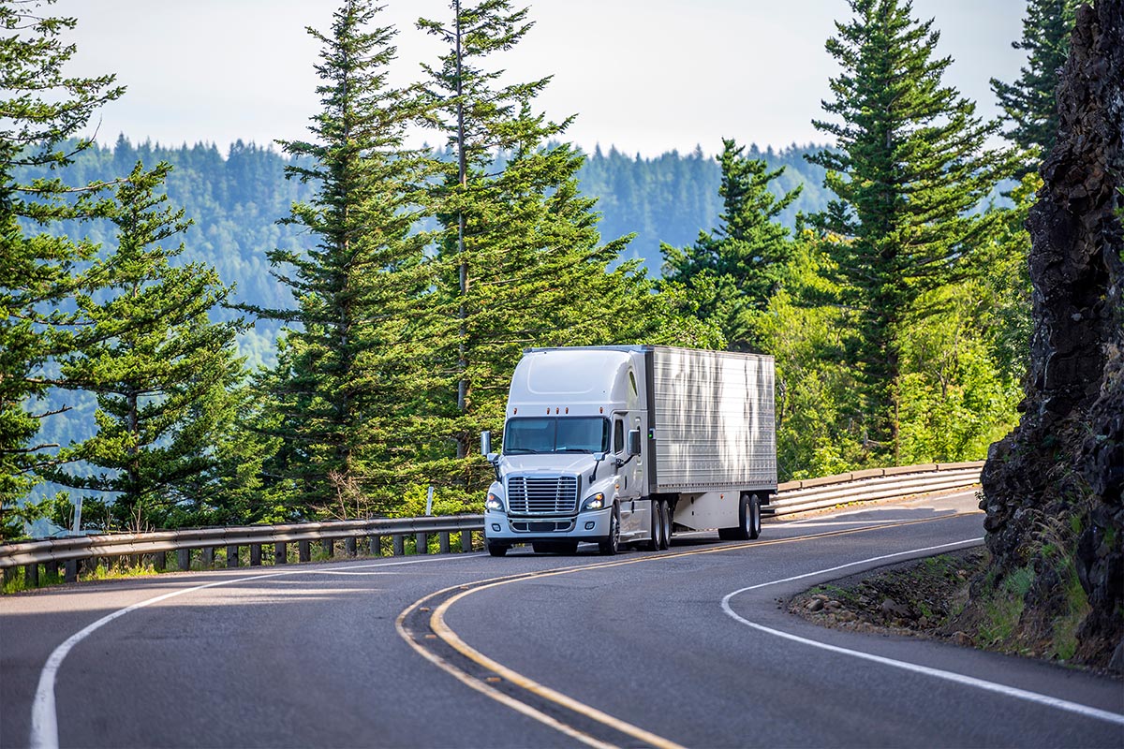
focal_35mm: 200
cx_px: 562
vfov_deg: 6.9
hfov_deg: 10.3
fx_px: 6244
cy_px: 374
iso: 100
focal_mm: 200
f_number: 2.8
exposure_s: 1/400
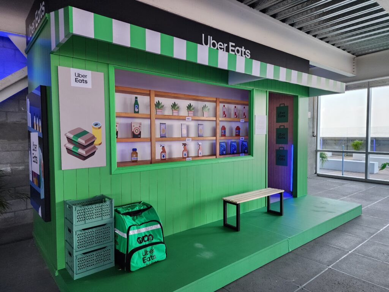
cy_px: 146
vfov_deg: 58.9
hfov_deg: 73.9
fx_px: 258
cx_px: 194
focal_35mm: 23
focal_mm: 6.4
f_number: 1.8
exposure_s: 1/120
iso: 160
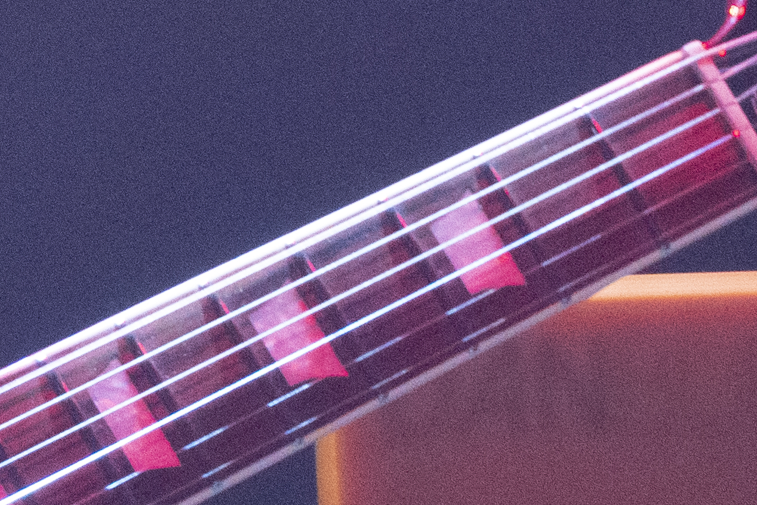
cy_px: -579
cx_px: -548
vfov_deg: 2.4
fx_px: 12089
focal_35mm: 575
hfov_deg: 3.6
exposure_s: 1/320
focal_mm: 104
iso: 10000
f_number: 4
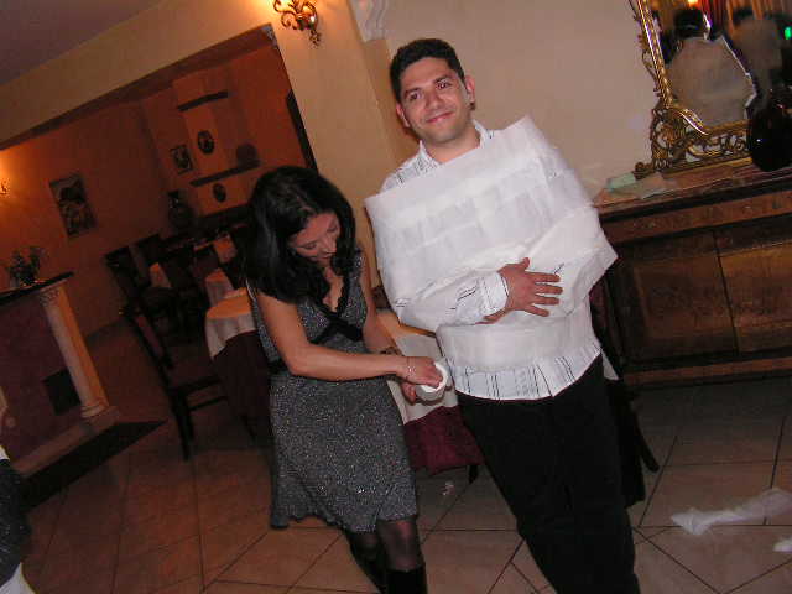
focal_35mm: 36
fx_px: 824
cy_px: 297
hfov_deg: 51.4
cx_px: 396
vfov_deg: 39.7
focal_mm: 6
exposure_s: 1/40
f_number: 3.2
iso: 200
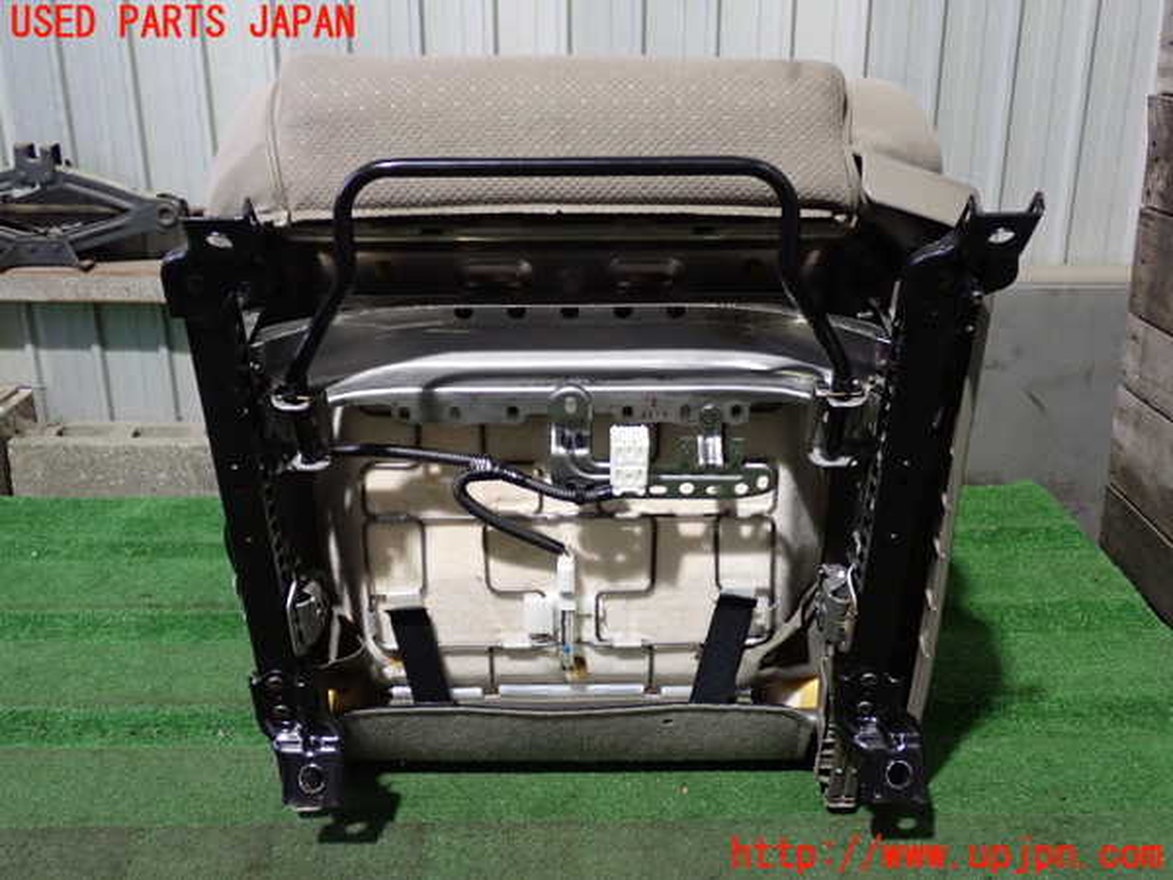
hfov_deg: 49.0
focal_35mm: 38
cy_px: 440
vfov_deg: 37.7
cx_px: 586
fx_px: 1288
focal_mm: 6.83
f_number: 2.7
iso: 800
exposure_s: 1/20
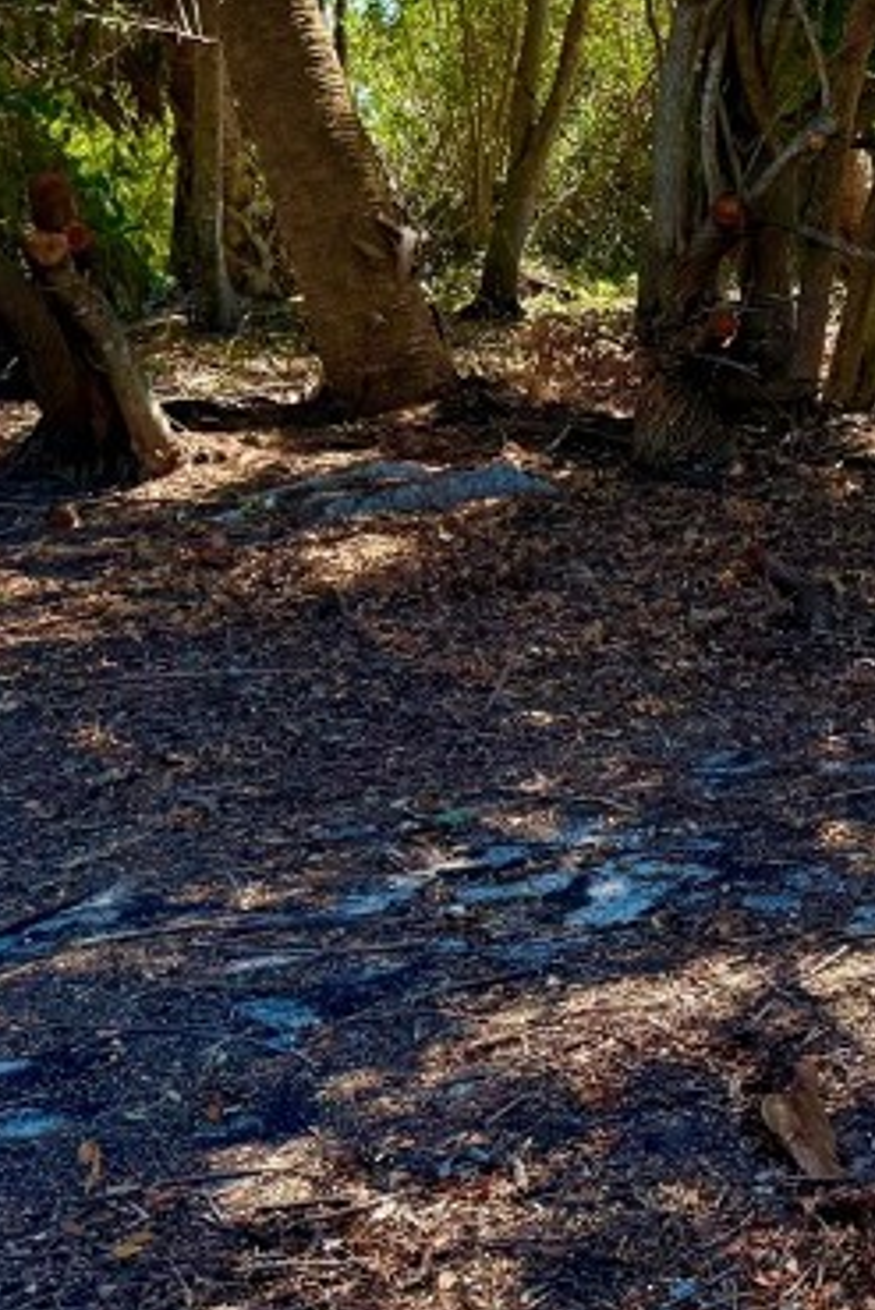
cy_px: 613
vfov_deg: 29.2
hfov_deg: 17.8
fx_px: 2513
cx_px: 1286
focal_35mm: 69
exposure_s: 1/3145
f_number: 1.78
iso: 100
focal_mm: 6.76
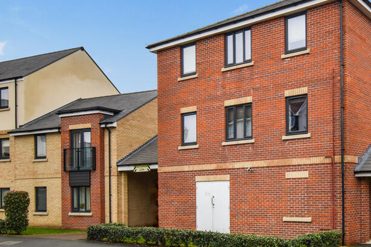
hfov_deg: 48.8
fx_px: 390
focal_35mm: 38
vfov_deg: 35.2
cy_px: 123
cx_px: 281
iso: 320
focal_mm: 15
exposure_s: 1/250
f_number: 5.6
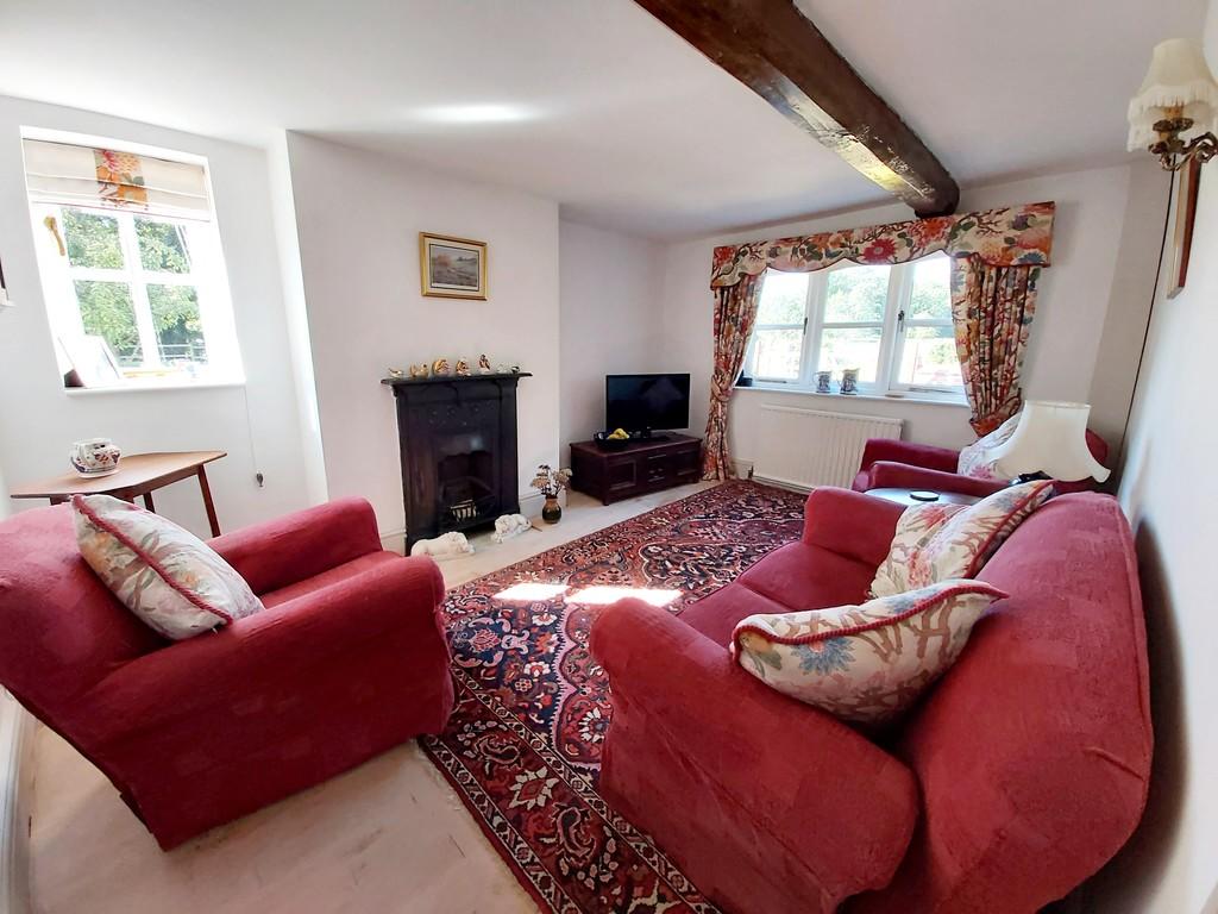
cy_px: 457
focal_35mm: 12
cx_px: 609
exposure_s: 1/50
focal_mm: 1.42
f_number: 2.2
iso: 80
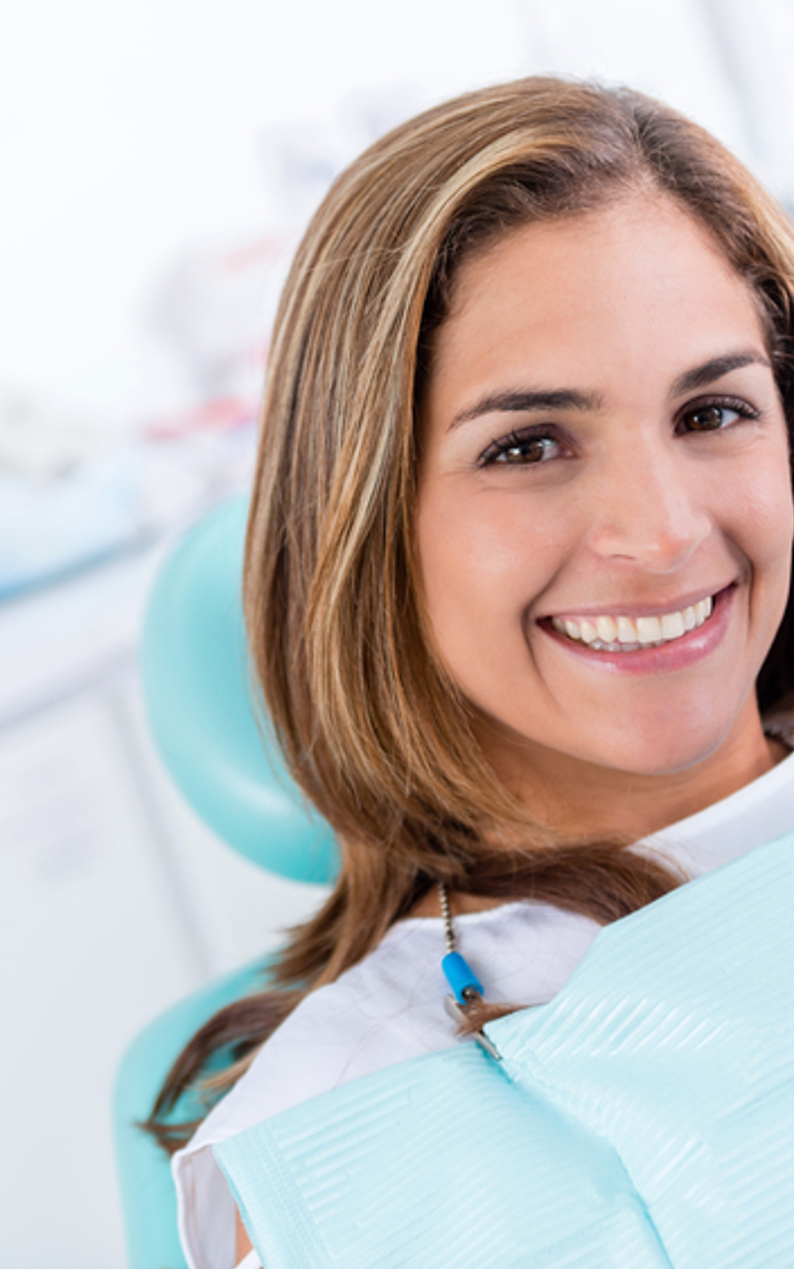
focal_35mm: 86
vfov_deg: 24.1
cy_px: 634
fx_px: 2977
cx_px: 226
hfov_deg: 15.1
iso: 200
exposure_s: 1/200
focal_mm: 56
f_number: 2.8
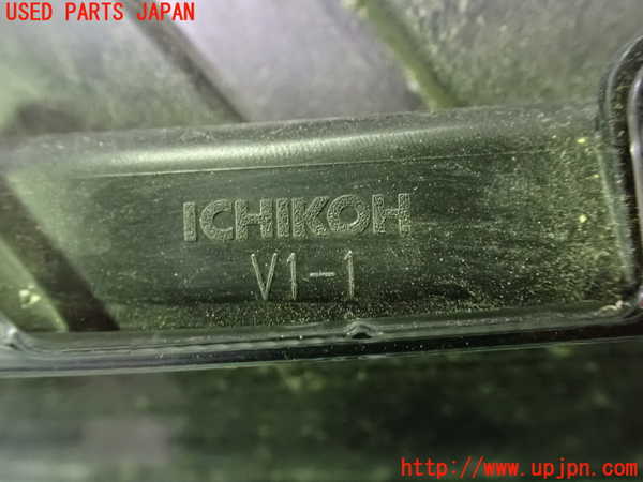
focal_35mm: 30
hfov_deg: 60.0
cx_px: 322
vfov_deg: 46.8
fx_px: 557
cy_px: 241
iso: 1600
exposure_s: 1/30
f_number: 2.3
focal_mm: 5.4
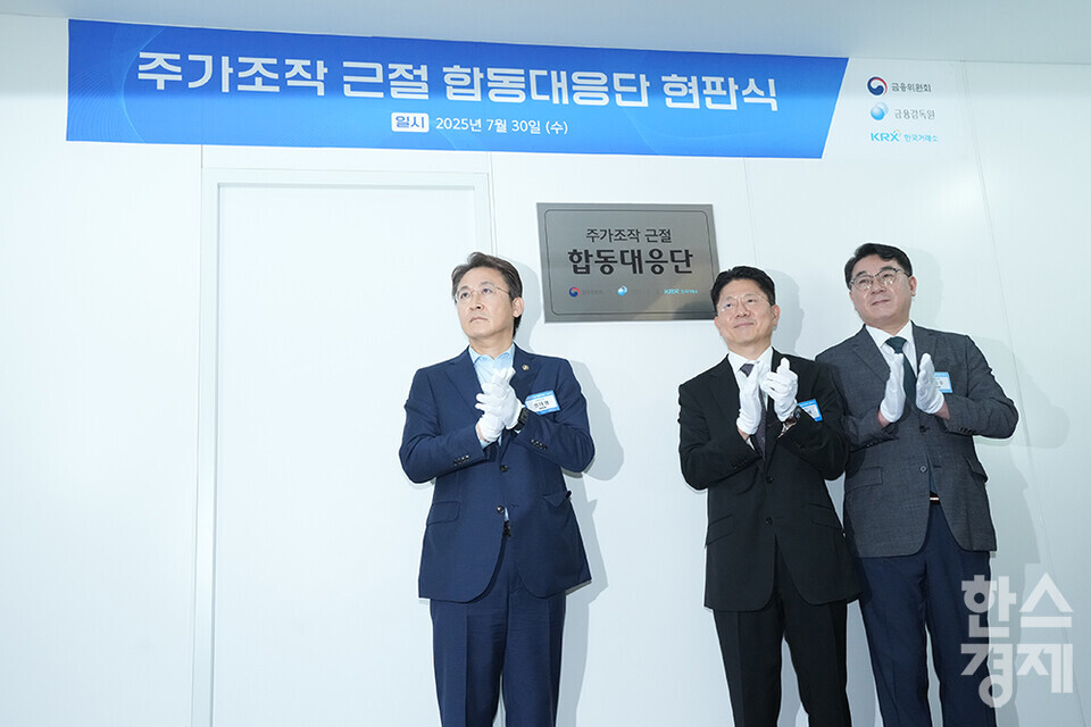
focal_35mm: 31
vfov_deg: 42.3
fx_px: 939
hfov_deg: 60.3
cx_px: 546
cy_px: 364
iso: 3200
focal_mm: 31
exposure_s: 1/160
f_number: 6.3
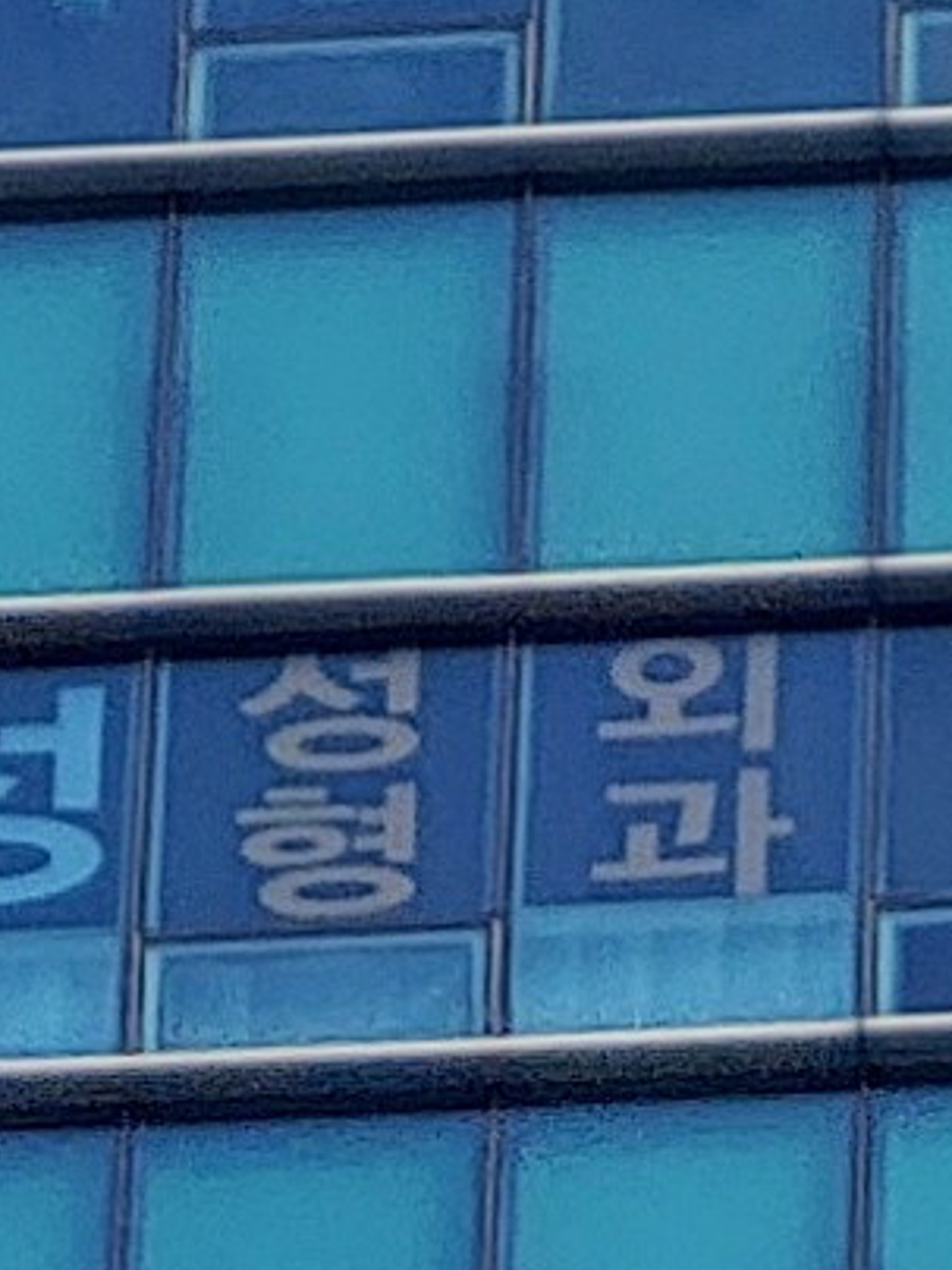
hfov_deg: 11.6
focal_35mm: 127
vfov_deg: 15.5
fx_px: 4657
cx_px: 20
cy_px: 943
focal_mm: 5.88
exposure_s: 1/366
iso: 50
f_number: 2.4
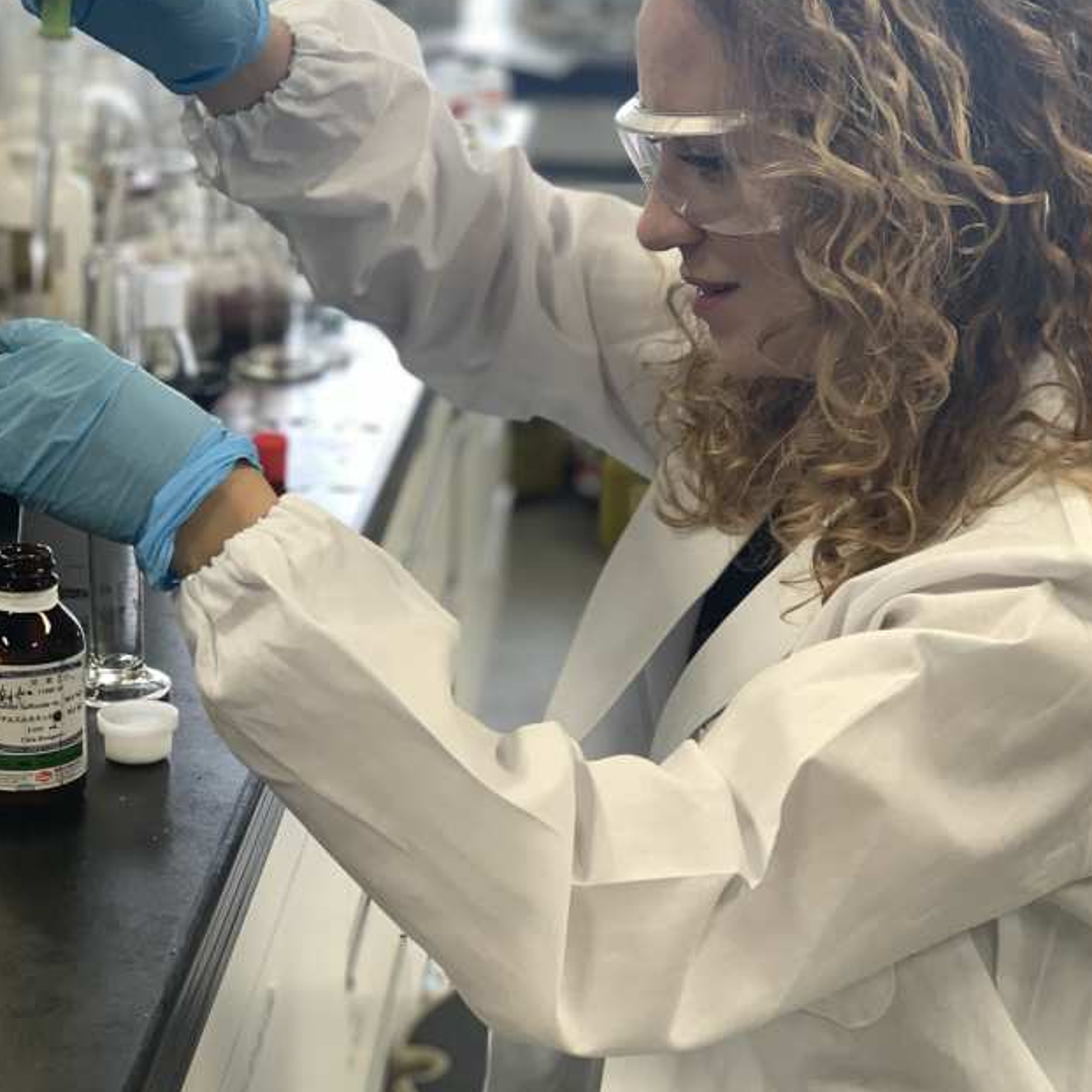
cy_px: 490
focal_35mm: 62
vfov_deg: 27.7
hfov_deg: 27.7
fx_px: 2213
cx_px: 546
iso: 100
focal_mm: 6
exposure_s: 1/100
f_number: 2.4
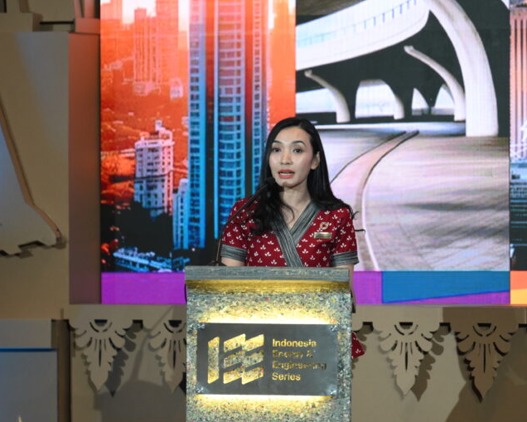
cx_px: 313
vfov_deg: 4.6
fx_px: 5304
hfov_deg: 5.7
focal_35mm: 340
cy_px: 211
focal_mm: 200
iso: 1250
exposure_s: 1/160
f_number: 2.8
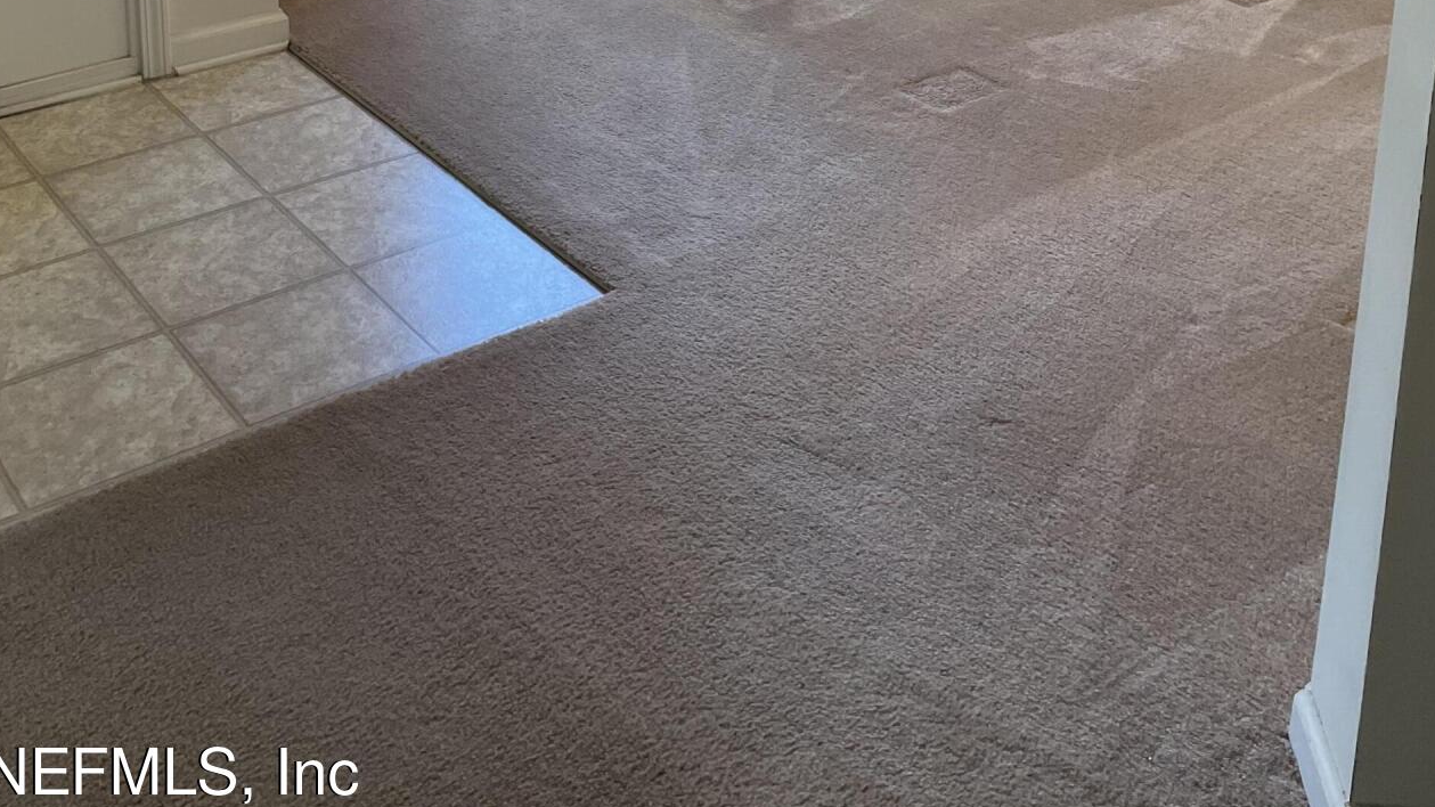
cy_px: -263
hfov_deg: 45.4
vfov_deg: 23.3
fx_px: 1712
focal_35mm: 45
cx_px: 625
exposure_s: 1/120
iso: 100
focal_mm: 4.2
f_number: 1.6
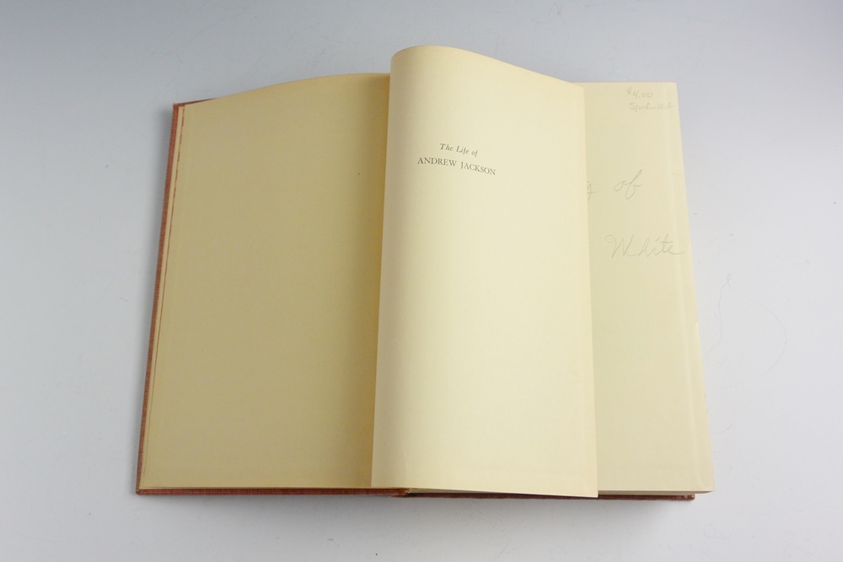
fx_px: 843
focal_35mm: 36
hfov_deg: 53.1
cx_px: 422
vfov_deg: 36.9
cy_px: 281
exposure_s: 1/80
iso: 400
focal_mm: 13.6
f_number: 4
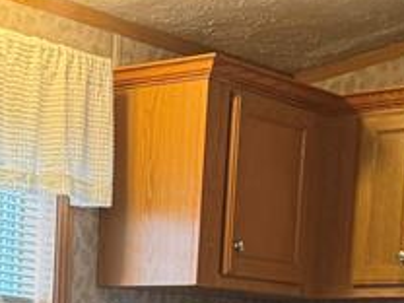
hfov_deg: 16.3
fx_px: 1377
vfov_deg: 12.0
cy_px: 439
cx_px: -4
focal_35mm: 118
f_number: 1.78
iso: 320
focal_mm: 6.76
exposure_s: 1/60
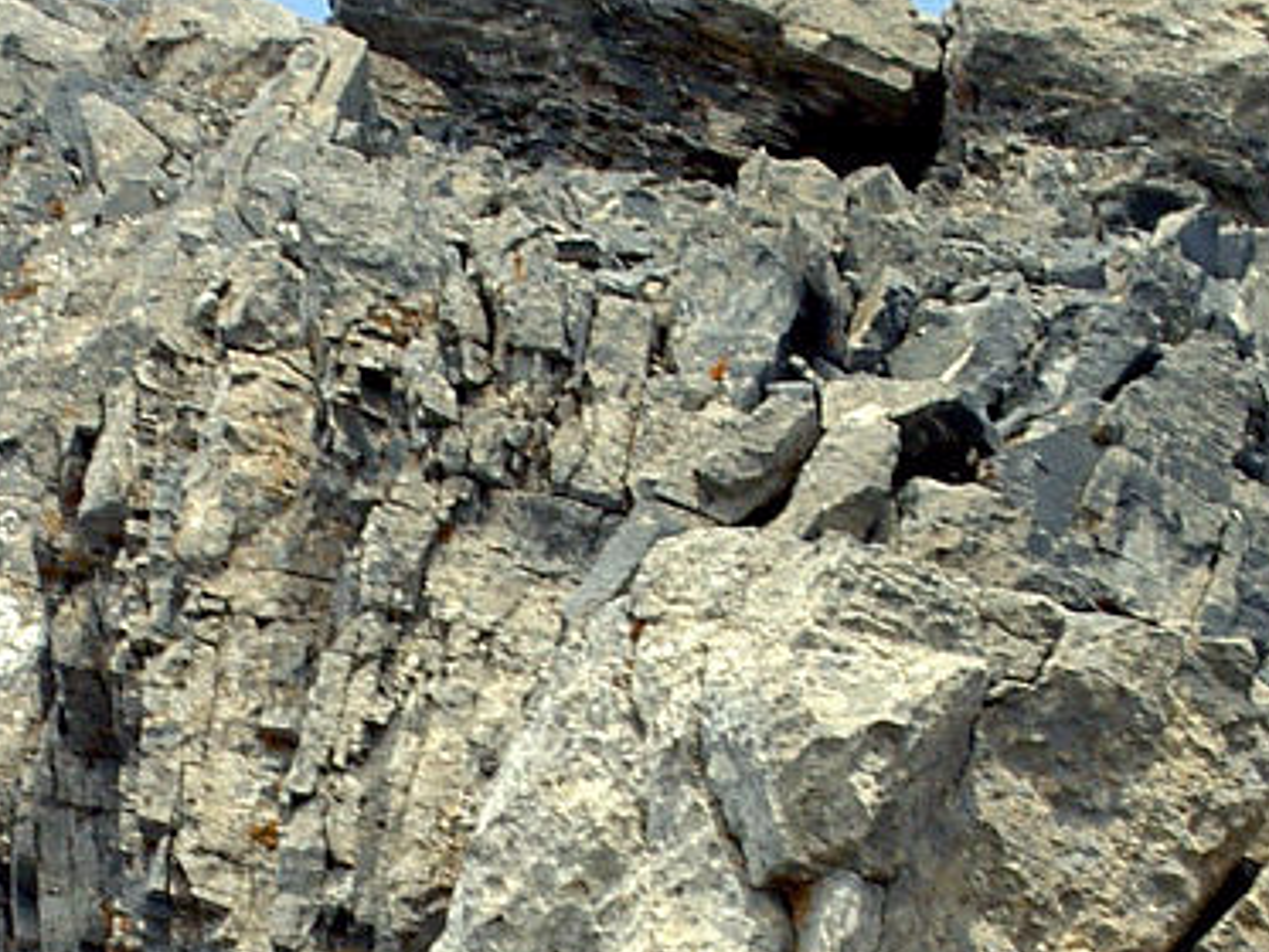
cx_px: 282
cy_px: 840
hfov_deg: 6.0
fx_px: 12028
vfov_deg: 4.5
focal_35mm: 328
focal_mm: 16.8
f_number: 4.9
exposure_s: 1/100
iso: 50
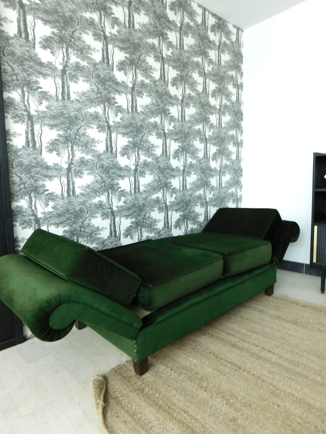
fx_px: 289
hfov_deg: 58.9
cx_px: 163
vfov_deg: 73.9
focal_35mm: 23
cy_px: 217
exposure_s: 1/6
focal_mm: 4
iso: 125
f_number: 3
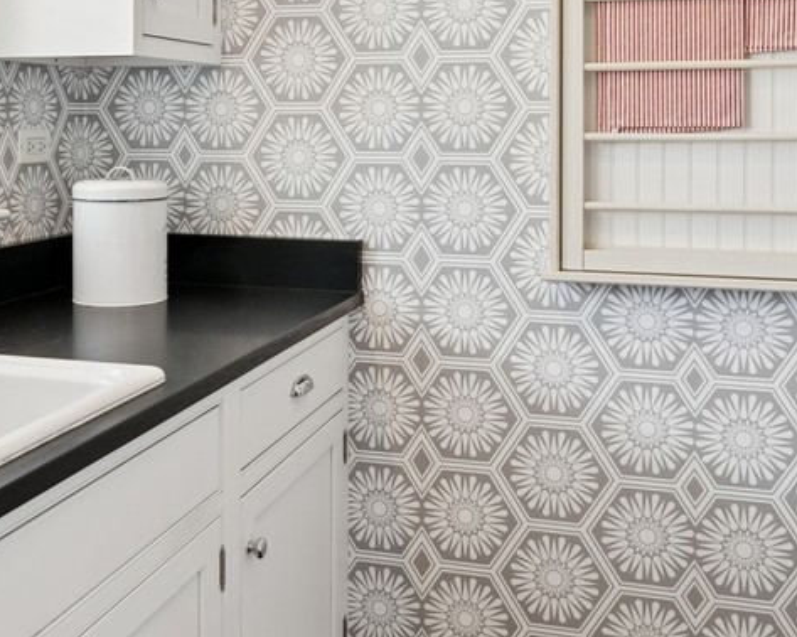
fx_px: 1061
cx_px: 332
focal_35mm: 45
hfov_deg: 41.0
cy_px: 120
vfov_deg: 32.4
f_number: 9
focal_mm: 14
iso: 200
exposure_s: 1/15
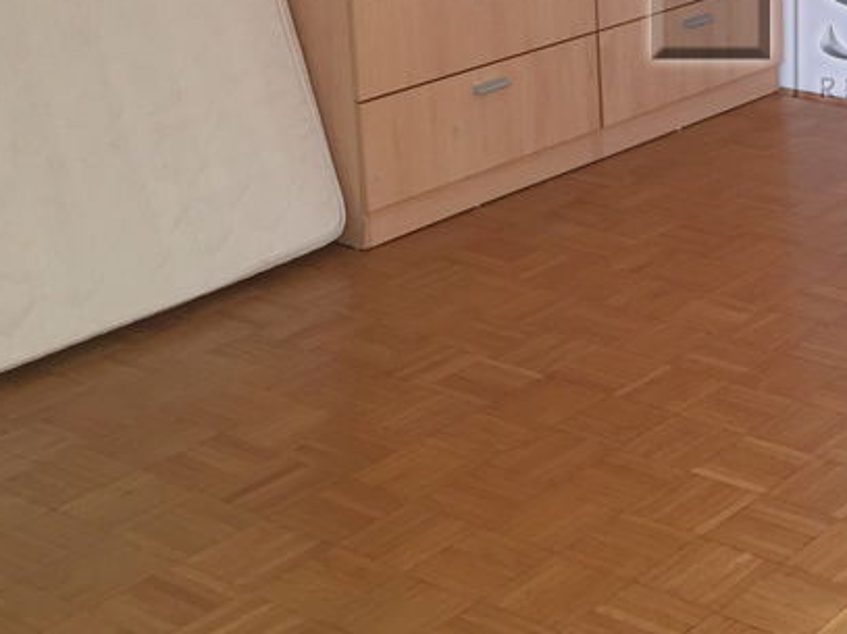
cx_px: 948
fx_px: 1859
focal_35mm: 76
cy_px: 2
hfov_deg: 23.9
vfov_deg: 18.9
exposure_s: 1/100
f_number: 2.2
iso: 40
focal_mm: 4.15
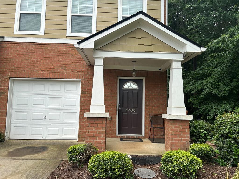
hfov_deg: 67.3
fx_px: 180
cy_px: 90
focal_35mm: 26
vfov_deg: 53.1
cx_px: 120
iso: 50
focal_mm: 5.7
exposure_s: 1/1449
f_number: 1.5
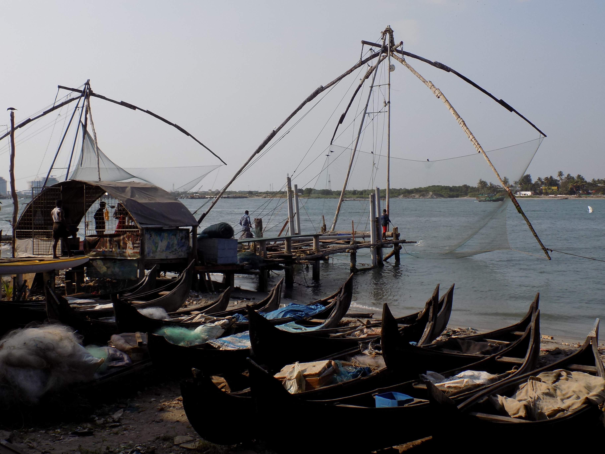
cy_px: 227
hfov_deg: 45.8
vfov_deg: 35.1
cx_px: 302
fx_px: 717
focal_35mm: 41
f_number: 3.6
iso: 80
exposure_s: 1/1000
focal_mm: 7.3
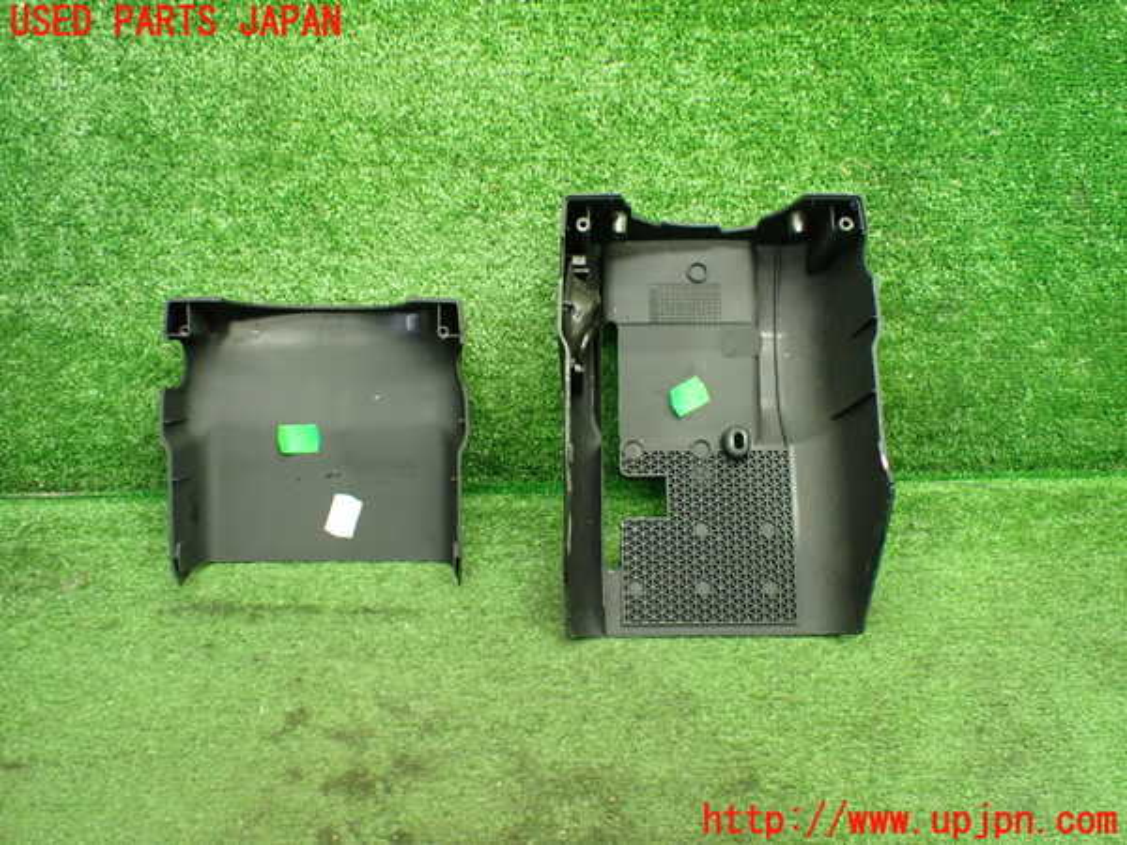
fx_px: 977
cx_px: 564
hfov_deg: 60.0
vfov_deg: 46.8
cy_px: 422
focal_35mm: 30
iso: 800
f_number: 2.3
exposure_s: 1/80
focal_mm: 5.4
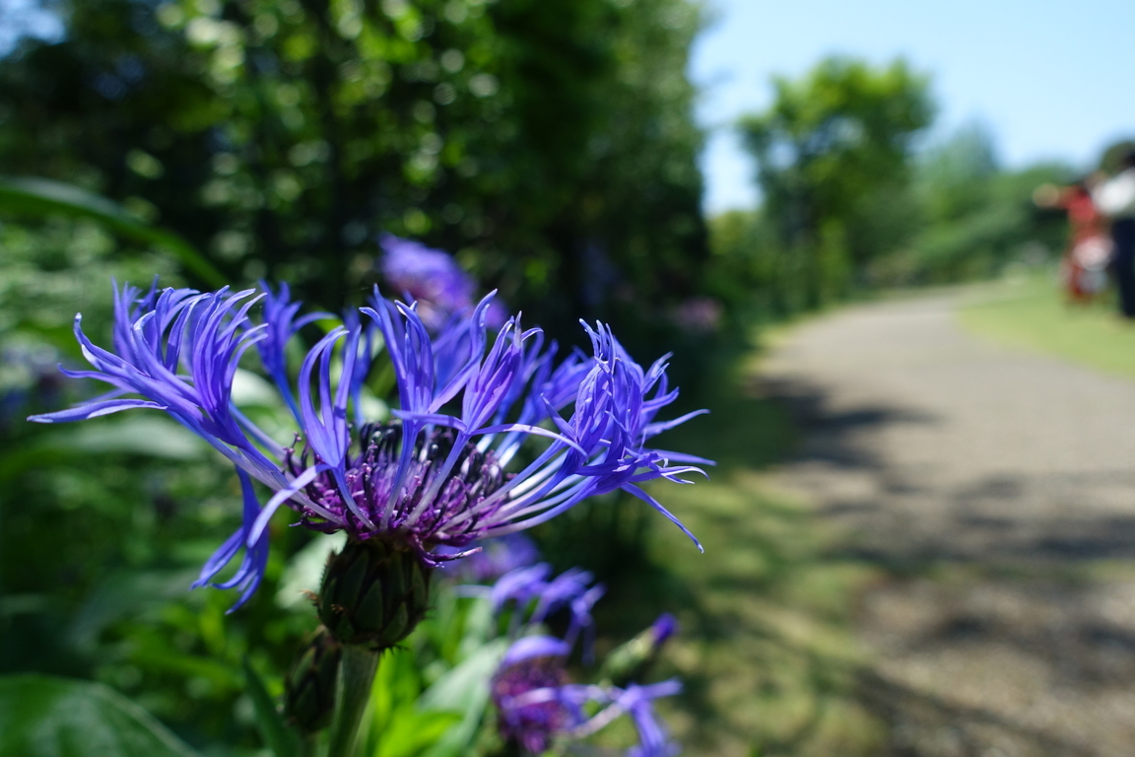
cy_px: 367
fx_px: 788
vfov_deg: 51.3
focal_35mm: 25
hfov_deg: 71.5
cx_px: 579
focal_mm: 8.8
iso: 200
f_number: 3.5
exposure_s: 1/160
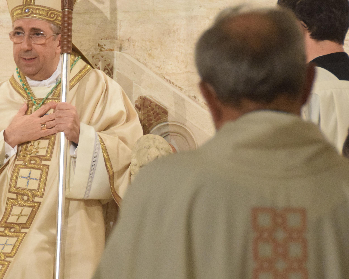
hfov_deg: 6.7
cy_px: 94
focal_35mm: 287
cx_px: 39
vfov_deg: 5.4
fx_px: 2964
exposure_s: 1/125
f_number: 5.3
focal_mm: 105
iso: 3200
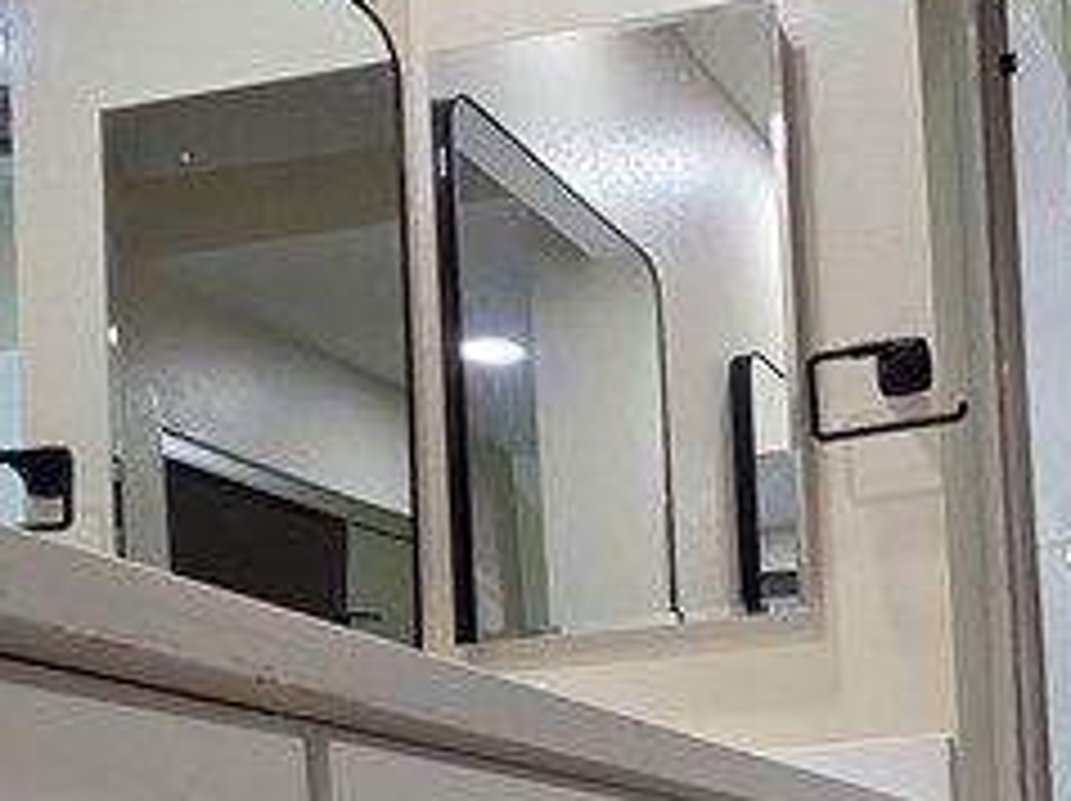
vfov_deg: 24.4
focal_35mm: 56
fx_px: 1731
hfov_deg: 32.0
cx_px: 1044
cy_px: 873
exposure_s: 1/120
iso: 250
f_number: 2.2
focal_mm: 2.2
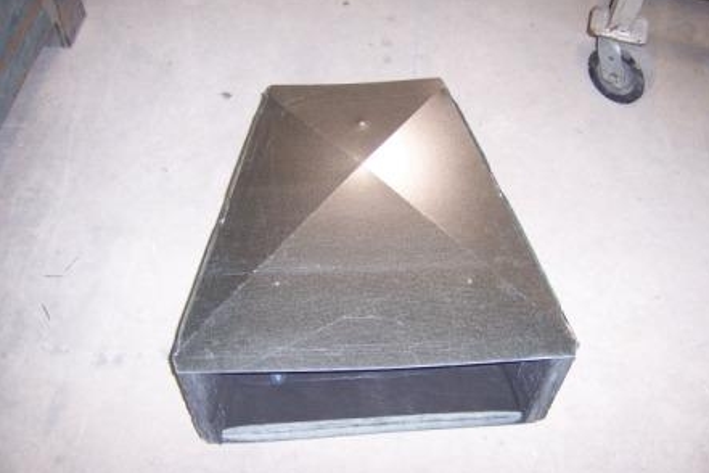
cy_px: 211
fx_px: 748
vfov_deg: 35.0
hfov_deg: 50.7
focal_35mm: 38
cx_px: 359
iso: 125
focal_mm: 6.2
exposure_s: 1/60
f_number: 2.8
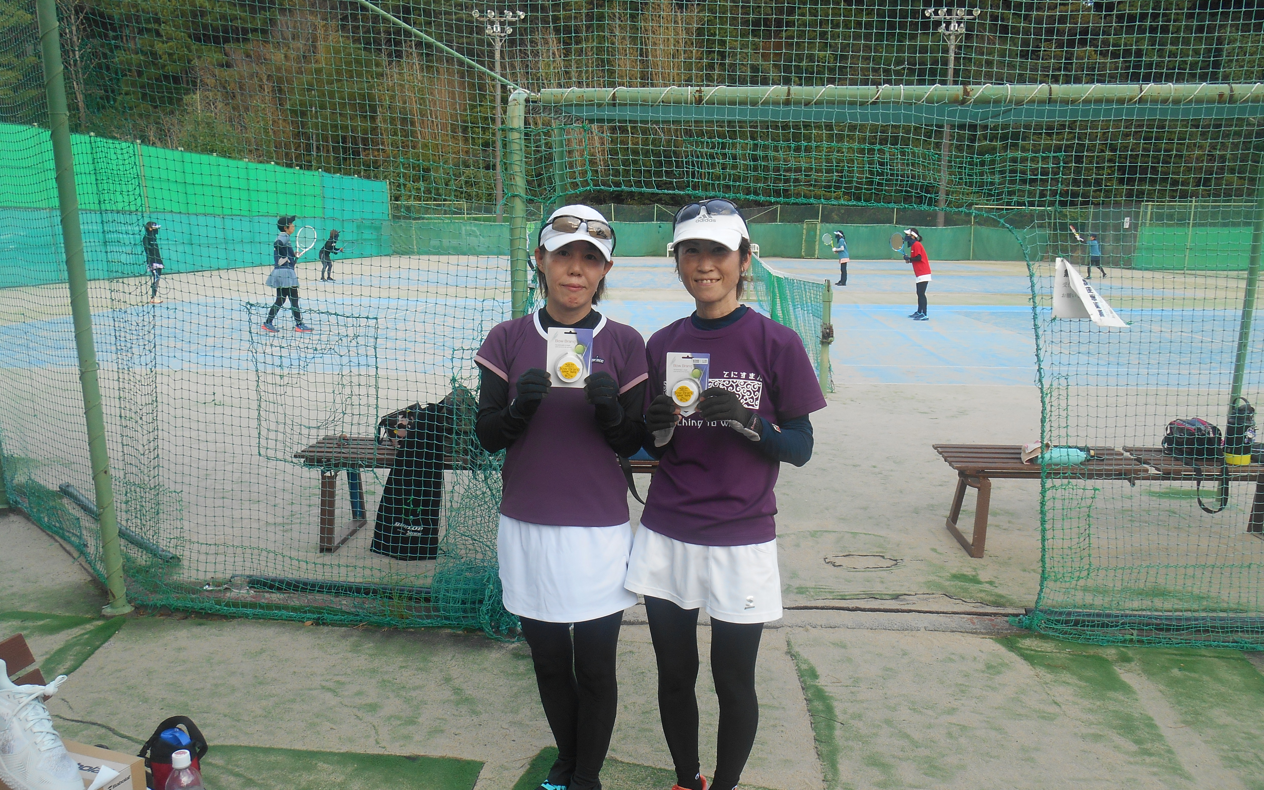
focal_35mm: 28
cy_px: 464
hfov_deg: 66.5
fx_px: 965
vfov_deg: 44.4
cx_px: 629
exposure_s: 1/125
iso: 80
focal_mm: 4.7
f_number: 3.4
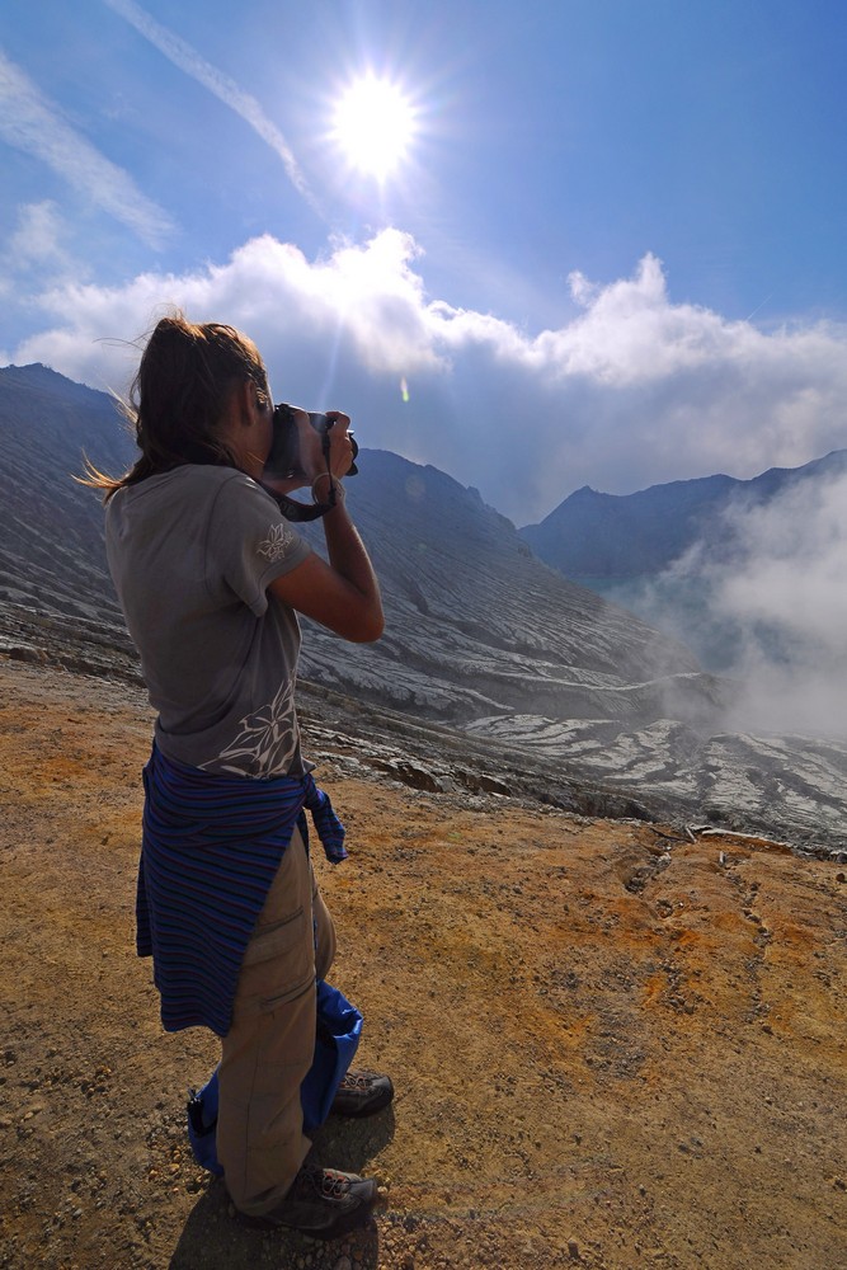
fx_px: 582
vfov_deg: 95.0
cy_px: 635
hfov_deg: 72.1
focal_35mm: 16
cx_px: 424
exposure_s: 1/800
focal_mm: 11
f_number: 10
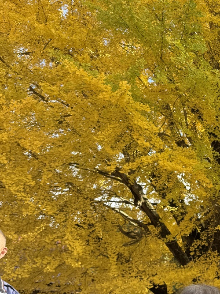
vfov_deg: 39.6
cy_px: 151
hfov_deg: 28.5
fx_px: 406
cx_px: 218
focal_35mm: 48
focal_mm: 6.76
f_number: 1.78
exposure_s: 1/780
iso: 80
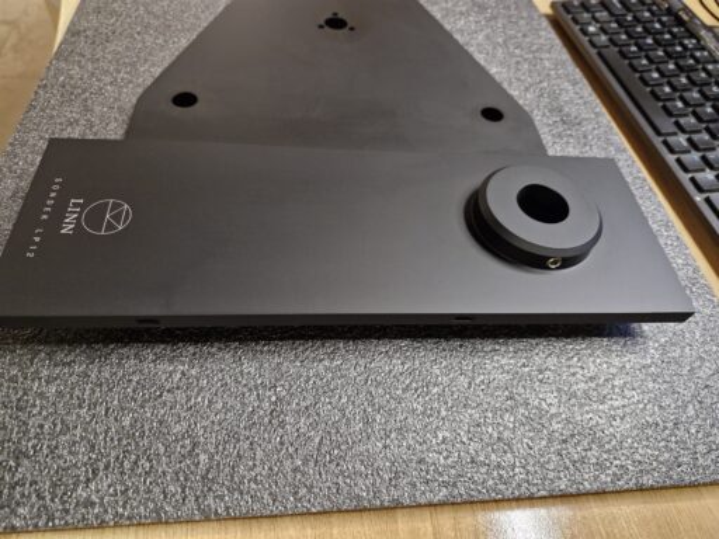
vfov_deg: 58.9
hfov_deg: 73.9
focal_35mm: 23
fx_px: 478
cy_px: 270
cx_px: 360
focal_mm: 5.54
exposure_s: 1/100
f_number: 1.8
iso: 1000
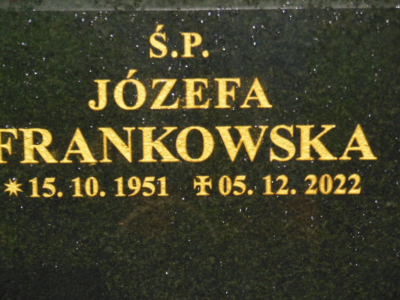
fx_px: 1687
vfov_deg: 10.2
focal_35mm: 146
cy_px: 150
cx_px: 200
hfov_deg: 13.5
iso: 800
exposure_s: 1/60
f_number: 5.2
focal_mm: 26.1
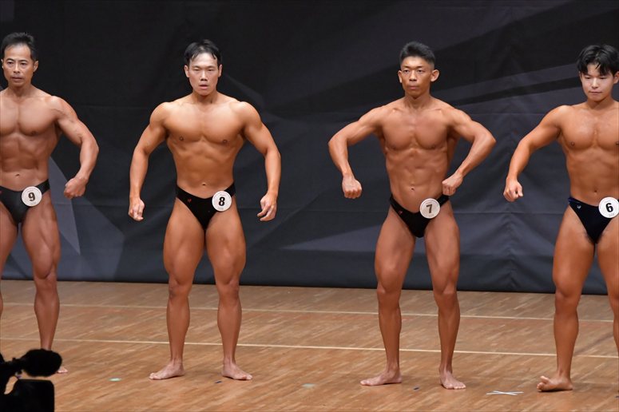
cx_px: 310
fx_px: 4898
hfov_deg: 7.2
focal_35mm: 285
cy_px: 206
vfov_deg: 4.8
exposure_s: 1/400
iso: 6400
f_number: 5.6
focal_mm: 190
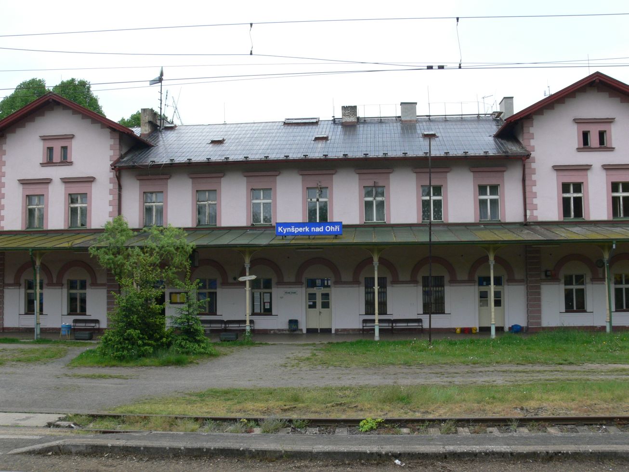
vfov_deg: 40.7
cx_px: 314
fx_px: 636
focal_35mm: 35
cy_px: 236
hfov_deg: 52.6
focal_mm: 7.4
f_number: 5
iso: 100
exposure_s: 1/100
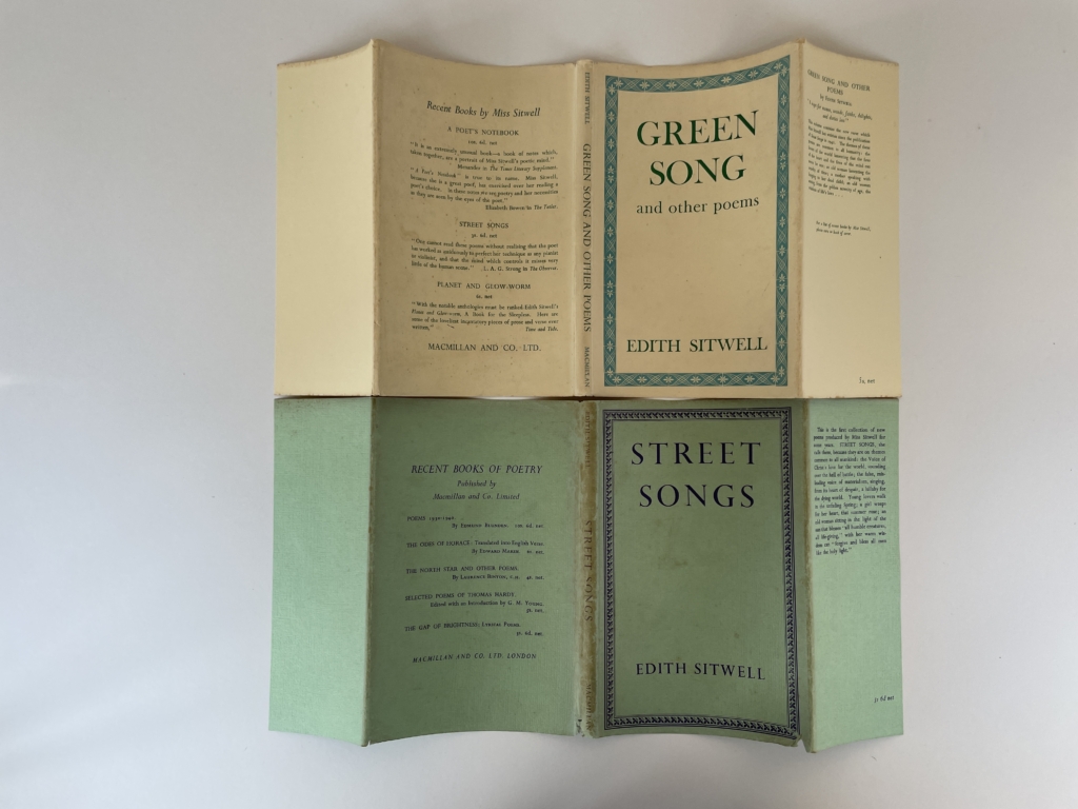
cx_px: 539
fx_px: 810
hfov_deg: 67.3
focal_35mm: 26
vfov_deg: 53.1
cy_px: 404
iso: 32
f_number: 1.6
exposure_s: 1/556
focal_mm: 4.2
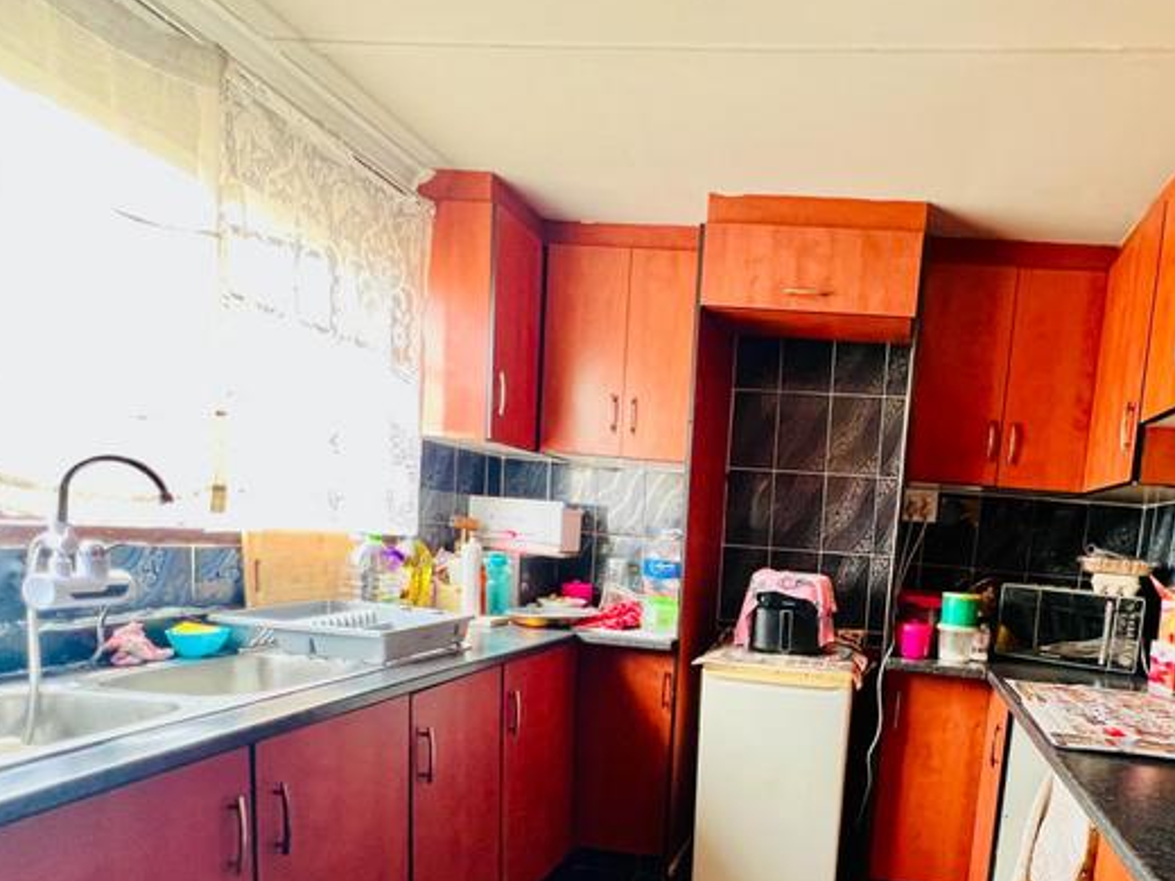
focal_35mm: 20
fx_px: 679
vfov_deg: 63.2
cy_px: 628
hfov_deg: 78.1
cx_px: 816
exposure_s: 1/60
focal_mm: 1.57
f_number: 1.8
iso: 400
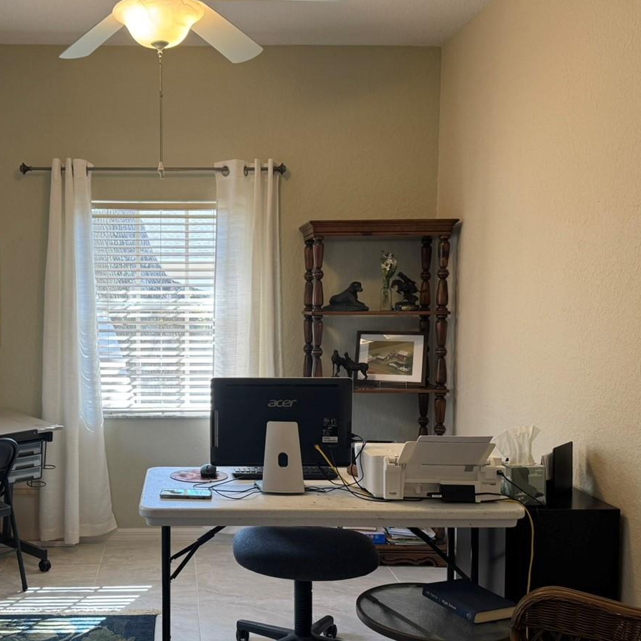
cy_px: 349
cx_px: 187
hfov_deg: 42.9
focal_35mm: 38
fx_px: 796
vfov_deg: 43.8
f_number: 1.78
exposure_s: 1/120
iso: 100
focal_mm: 6.76
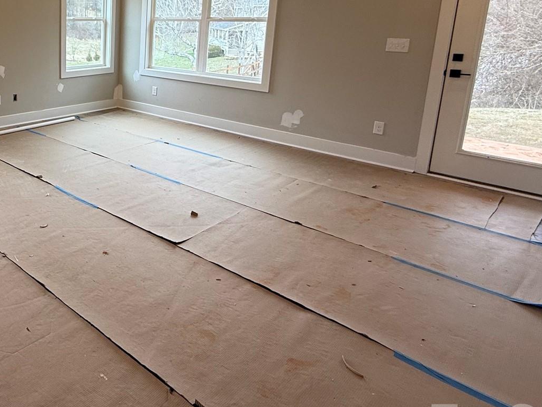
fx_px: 438
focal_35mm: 28
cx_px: 58
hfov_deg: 55.4
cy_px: 101
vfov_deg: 47.8
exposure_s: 1/120
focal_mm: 2.22
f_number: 2.2
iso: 50
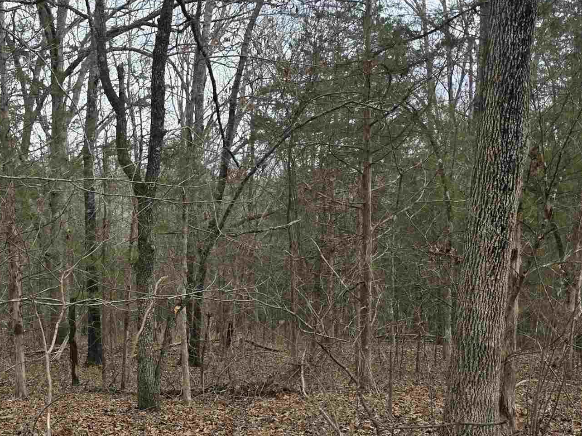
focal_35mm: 55
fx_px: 924
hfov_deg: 34.4
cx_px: 160
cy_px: 364
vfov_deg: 26.0
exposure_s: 1/180
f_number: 1.7
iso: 32
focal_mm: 6.3
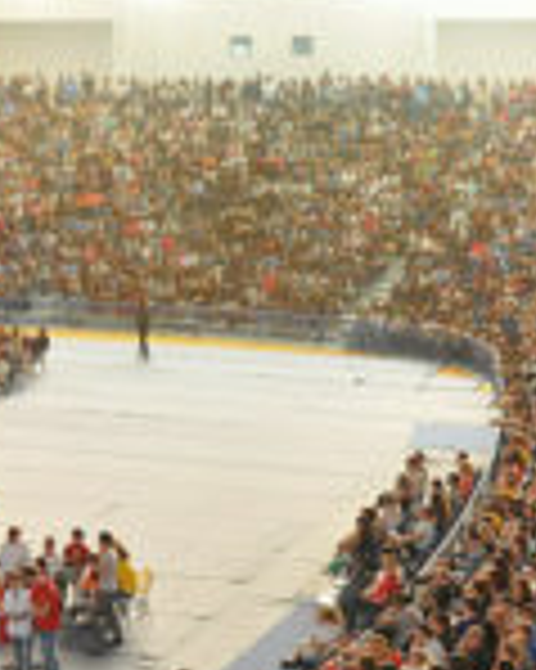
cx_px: 158
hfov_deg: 18.0
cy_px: 508
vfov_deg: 22.3
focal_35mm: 85
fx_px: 1687
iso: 1250
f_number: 5.6
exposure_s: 1/60
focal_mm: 18
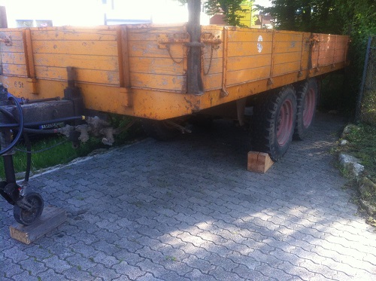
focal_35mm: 35
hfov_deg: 52.7
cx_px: 188
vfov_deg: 40.6
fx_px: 379
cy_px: 140
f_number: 2.8
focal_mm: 3.85
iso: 125
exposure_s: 1/120
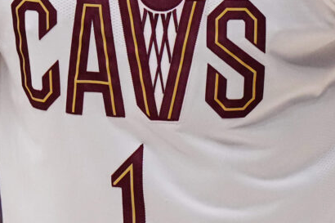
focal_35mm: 731
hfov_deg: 2.8
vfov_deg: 1.9
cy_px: -21
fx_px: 6799
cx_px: 159
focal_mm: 117
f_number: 3.2
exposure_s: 1/2000
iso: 4000
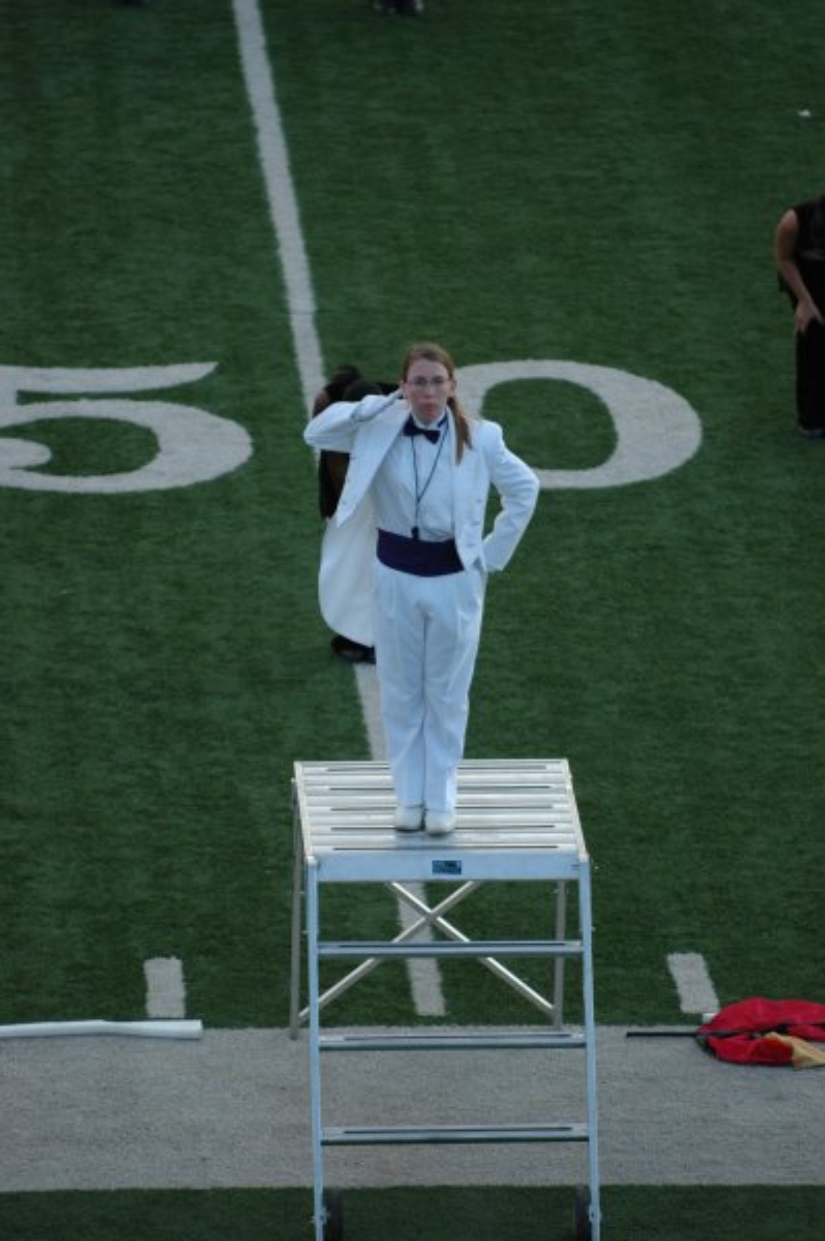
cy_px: 620
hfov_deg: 4.6
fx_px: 10330
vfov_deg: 6.9
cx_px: 412
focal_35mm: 300
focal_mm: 200
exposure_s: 1/800
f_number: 2.8
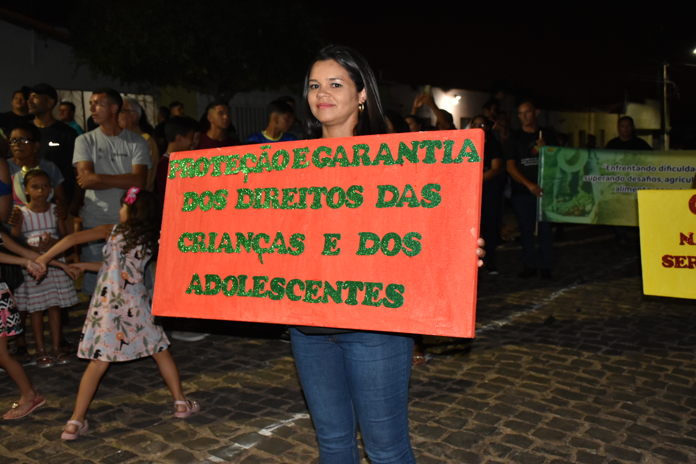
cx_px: 348
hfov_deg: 49.6
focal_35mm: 39
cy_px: 232
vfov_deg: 34.2
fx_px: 754
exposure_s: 1/100
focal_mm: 26
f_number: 4.5
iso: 1600
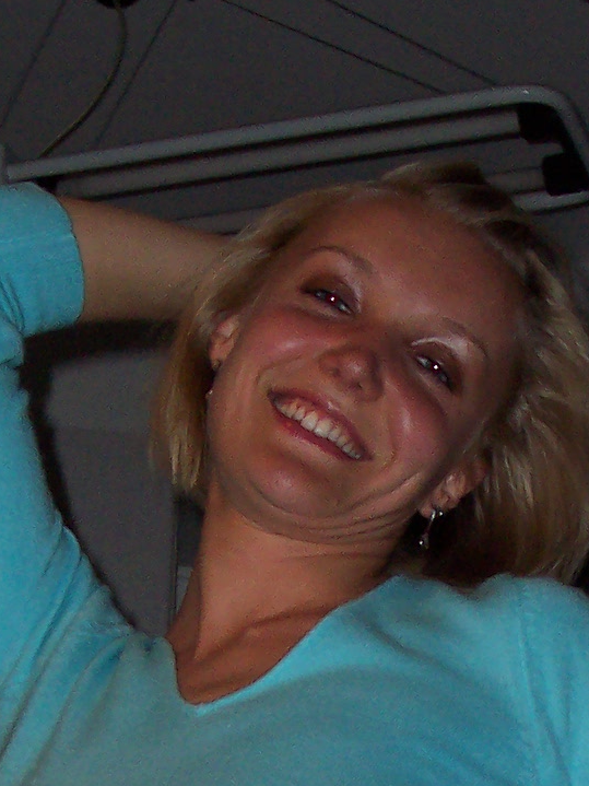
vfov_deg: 14.7
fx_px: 2950
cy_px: 953
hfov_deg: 11.4
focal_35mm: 130
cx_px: 328
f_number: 3
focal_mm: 7
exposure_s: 1/60
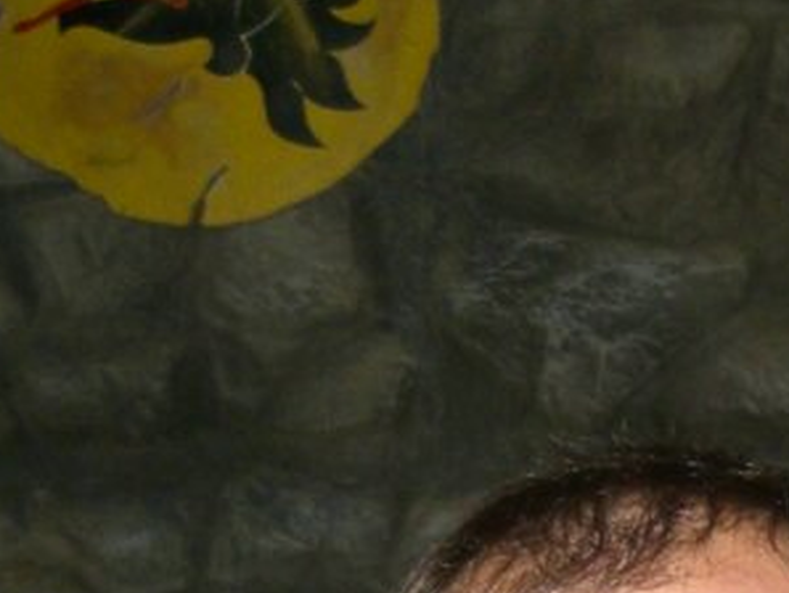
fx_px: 3490
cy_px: 799
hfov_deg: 12.8
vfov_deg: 9.5
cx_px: 718
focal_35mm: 153
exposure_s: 1/60
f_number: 3.1
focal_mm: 6.3
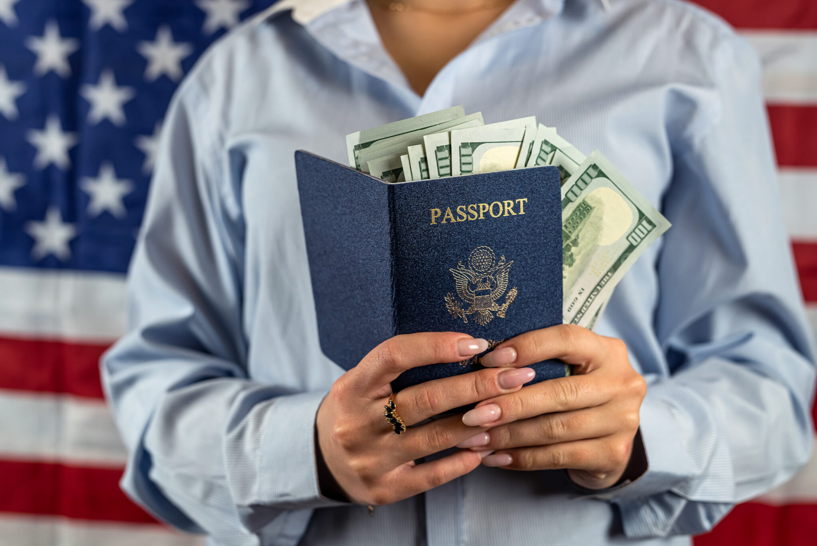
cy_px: 273
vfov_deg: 27.0
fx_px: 1135
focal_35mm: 50
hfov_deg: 39.6
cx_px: 408
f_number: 3.5
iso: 320
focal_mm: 50
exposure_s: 1/200
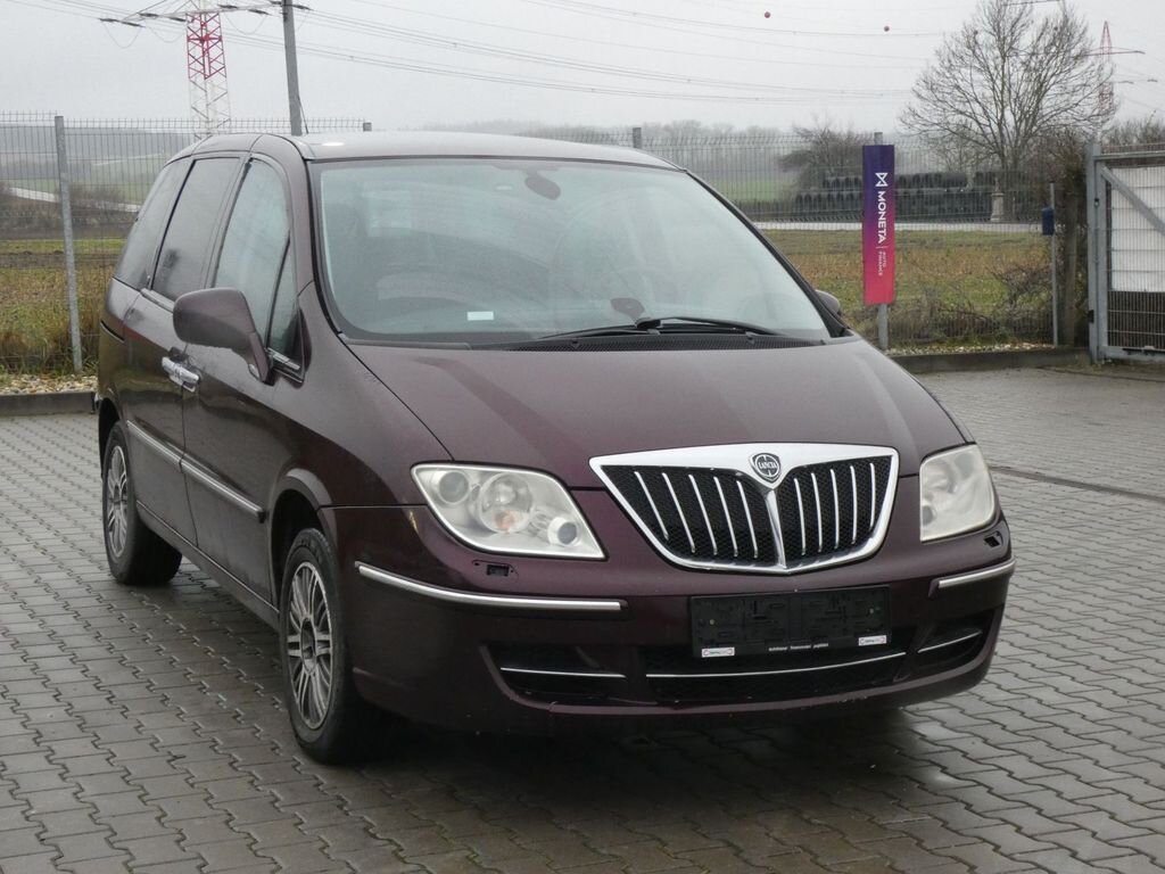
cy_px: 437
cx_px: 582
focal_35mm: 58
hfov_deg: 33.2
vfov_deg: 25.2
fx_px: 1952
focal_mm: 10.4
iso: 500
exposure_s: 1/80
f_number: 5.6
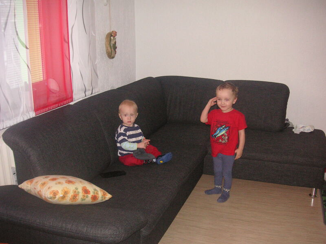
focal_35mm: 37
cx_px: 163
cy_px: 122
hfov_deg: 50.1
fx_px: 348
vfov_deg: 38.7
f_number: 2.8
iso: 160
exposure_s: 1/45
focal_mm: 6.1
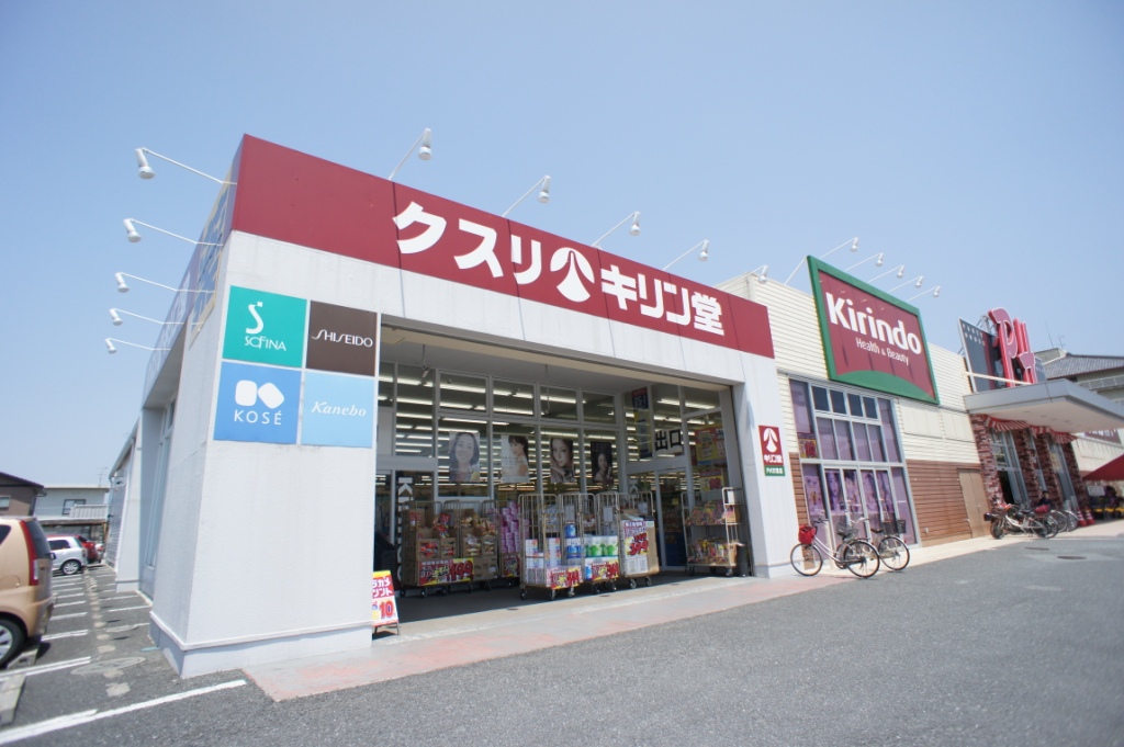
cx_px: 562
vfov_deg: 53.1
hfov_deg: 73.8
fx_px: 749
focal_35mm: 24
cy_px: 374
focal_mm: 16
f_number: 3.5
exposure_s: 1/2000
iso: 200
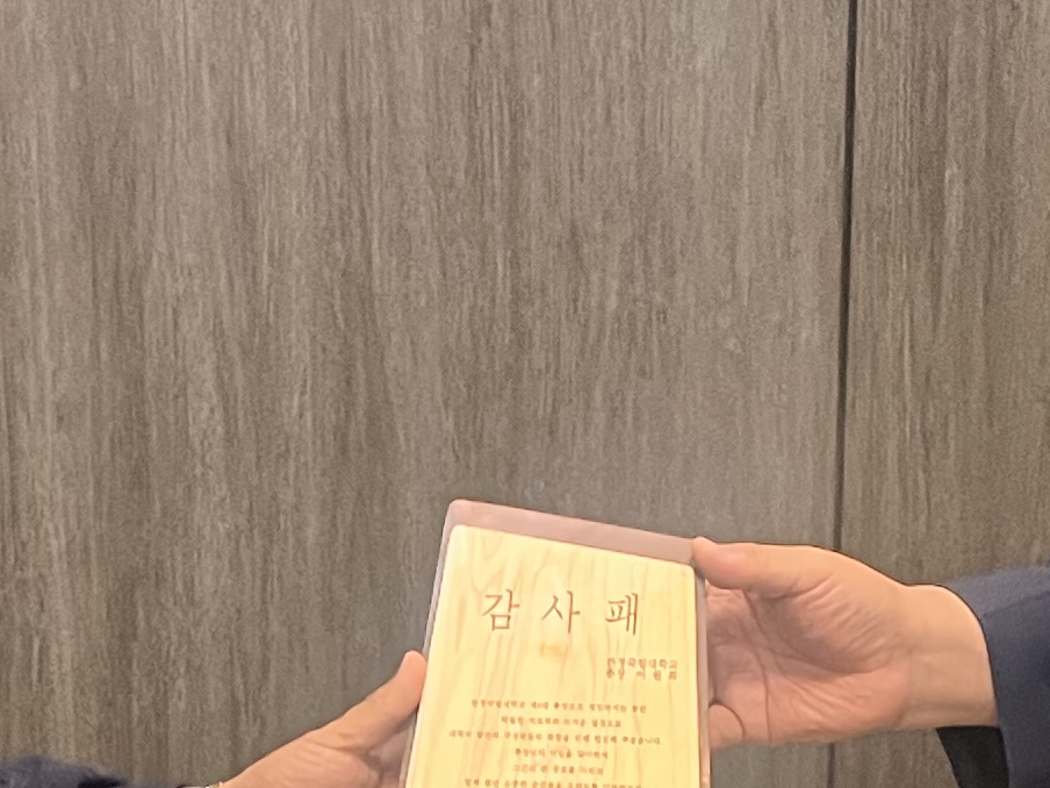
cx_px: 413
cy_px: 909
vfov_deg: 12.5
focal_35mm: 116
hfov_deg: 17.0
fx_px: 3519
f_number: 1.6
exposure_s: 1/60
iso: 250
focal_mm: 5.1
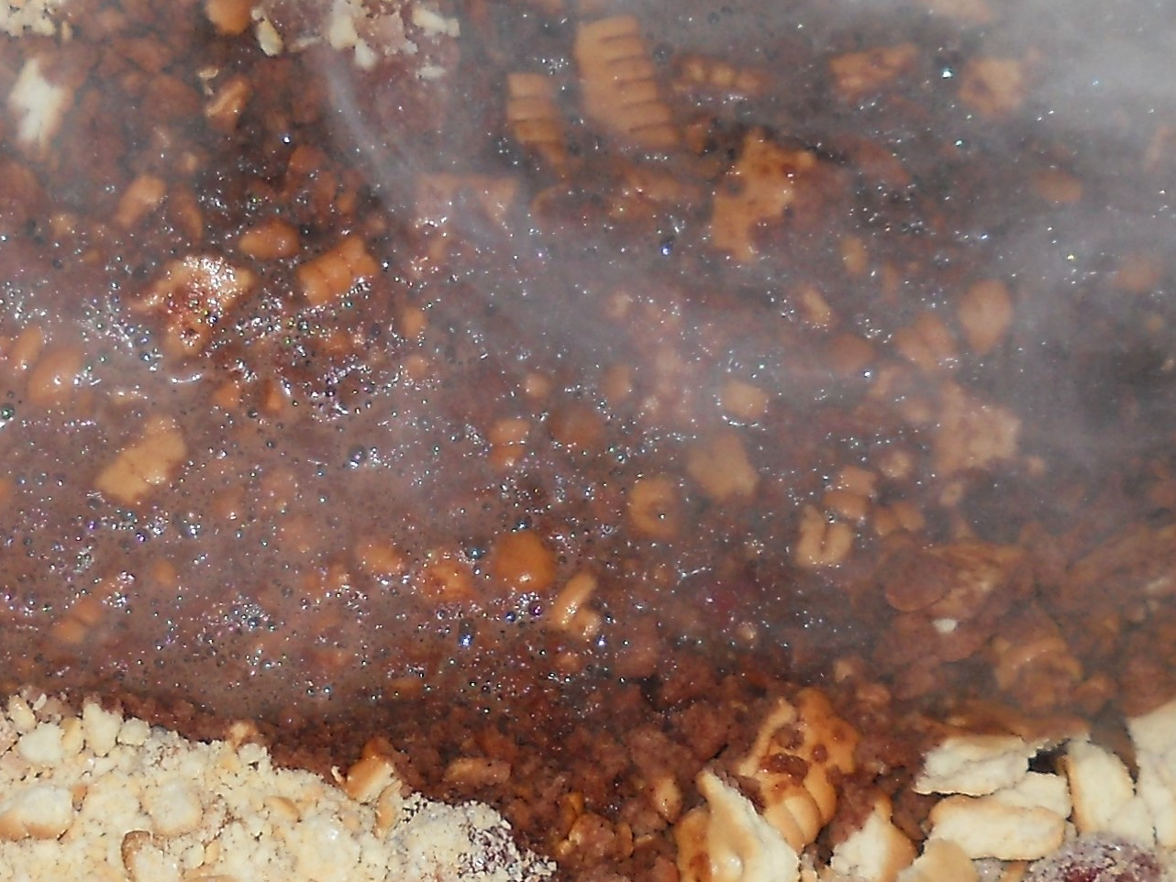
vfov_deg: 17.6
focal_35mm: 84
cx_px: 316
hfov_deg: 23.1
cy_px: 432
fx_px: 2854
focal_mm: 6.72
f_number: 3.1
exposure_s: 1/30
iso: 80
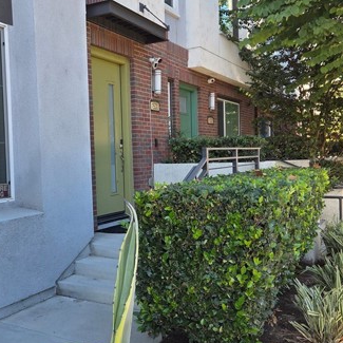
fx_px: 448
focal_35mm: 40
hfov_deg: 41.4
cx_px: 121
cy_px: 169
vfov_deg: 41.9
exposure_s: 1/548
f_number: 1.8
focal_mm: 5.4
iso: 80
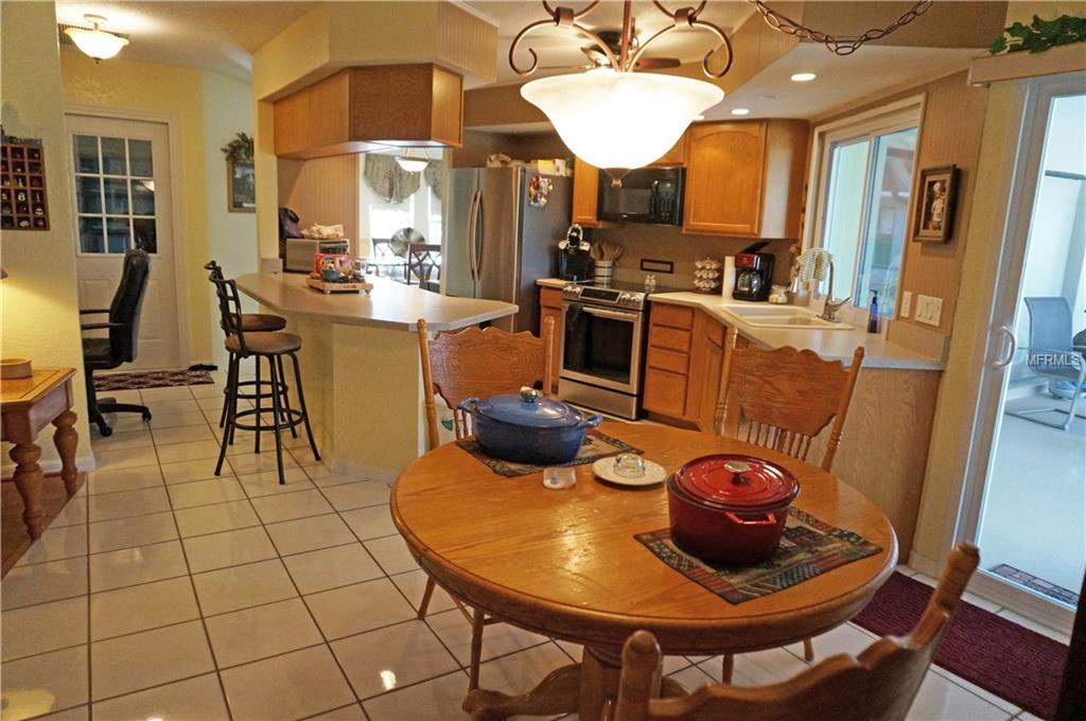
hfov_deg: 73.8
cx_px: 543
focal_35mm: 24
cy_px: 360
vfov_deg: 53.0
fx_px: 723
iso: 2000
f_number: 4
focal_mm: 16
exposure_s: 1/160
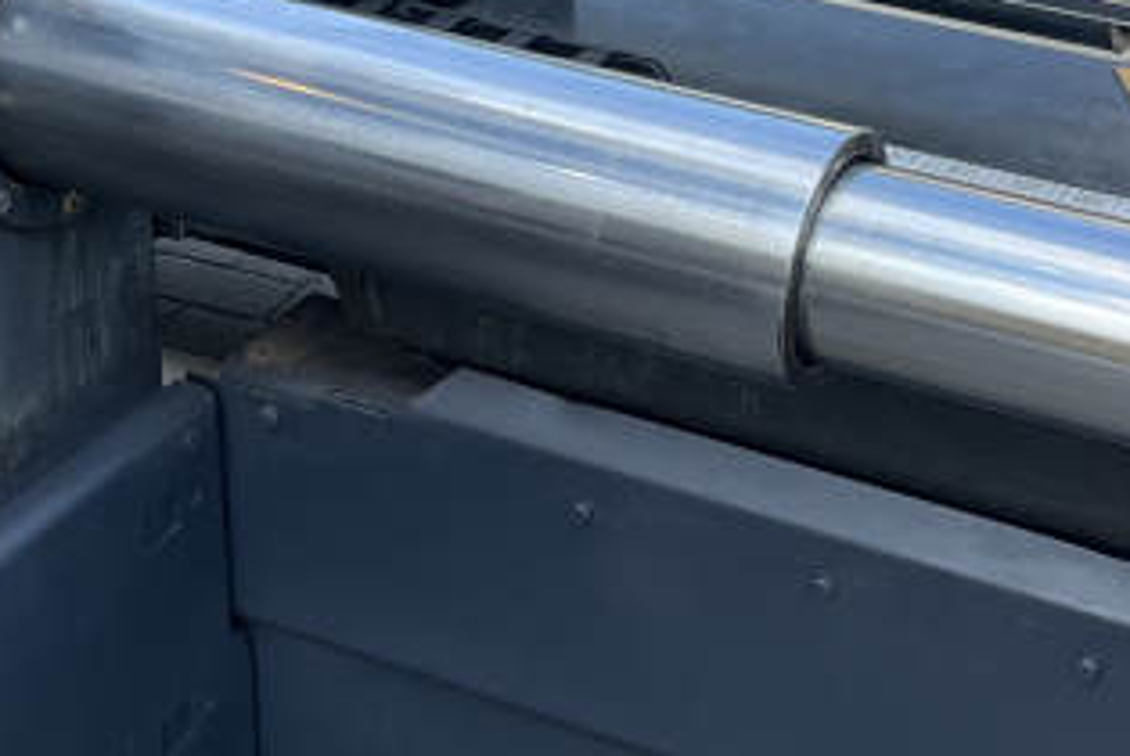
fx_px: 2702
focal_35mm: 86
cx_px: 608
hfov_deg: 23.6
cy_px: 382
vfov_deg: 15.9
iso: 50
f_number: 1.5
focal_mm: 5.7
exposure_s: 1/1280
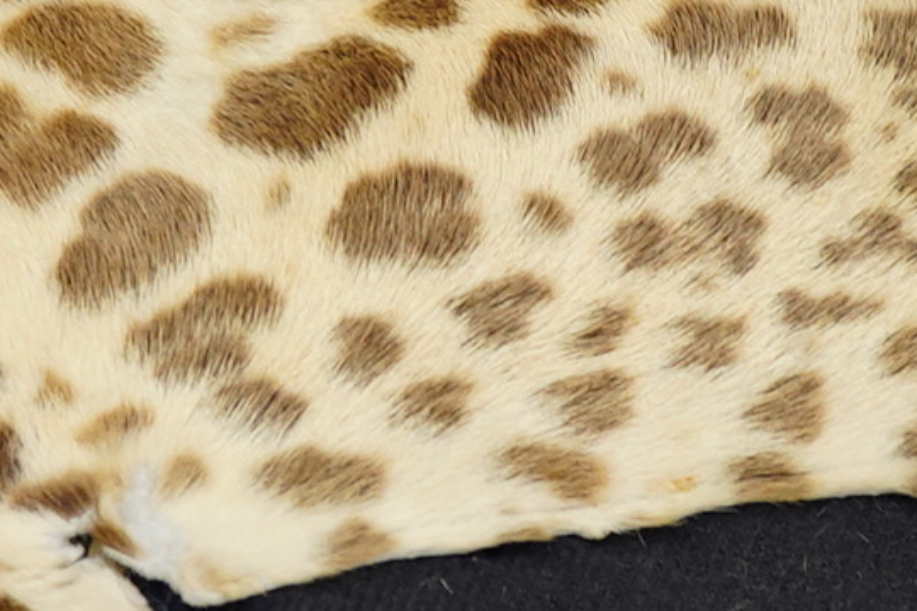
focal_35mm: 164
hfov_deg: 12.5
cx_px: 479
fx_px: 4177
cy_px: -311
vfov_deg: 8.2
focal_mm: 30
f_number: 3.5
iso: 1250
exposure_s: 1/125
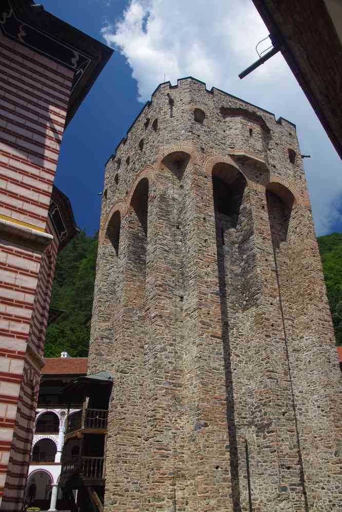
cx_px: 171
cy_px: 256
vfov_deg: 57.2
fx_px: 470
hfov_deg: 40.0
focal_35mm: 33
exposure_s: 1/100
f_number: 11
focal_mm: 21.9
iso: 200
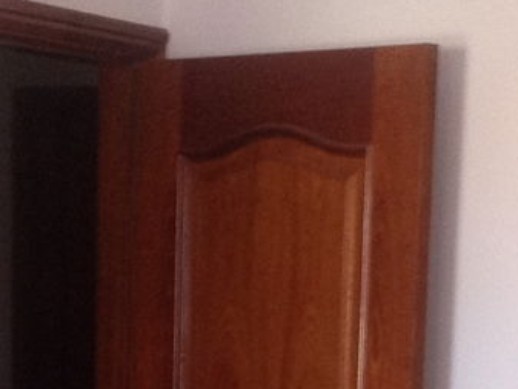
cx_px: 197
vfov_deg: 8.6
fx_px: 2485
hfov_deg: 11.9
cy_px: 719
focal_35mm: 166
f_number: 2.4
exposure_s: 1/15
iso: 125
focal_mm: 4.28
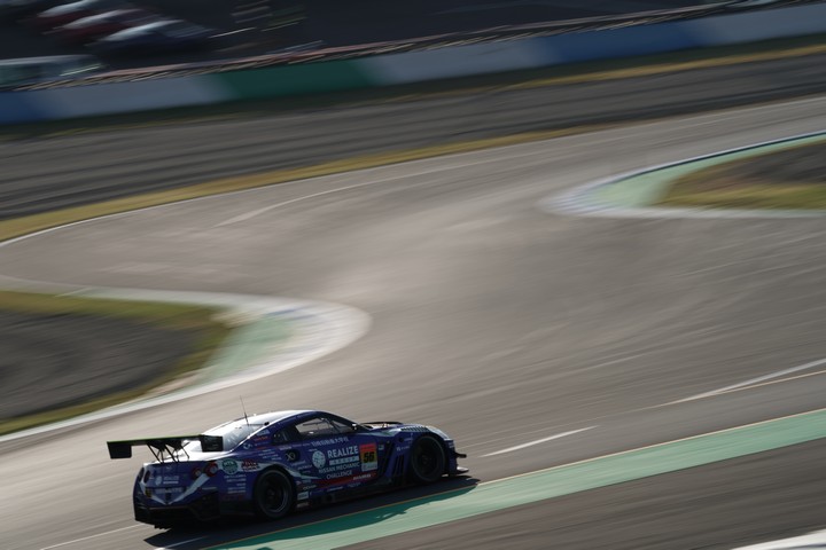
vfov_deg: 5.7
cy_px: 275
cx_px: 413
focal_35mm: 243
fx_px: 5575
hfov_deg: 8.5
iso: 50
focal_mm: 243
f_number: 18
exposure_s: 1/30
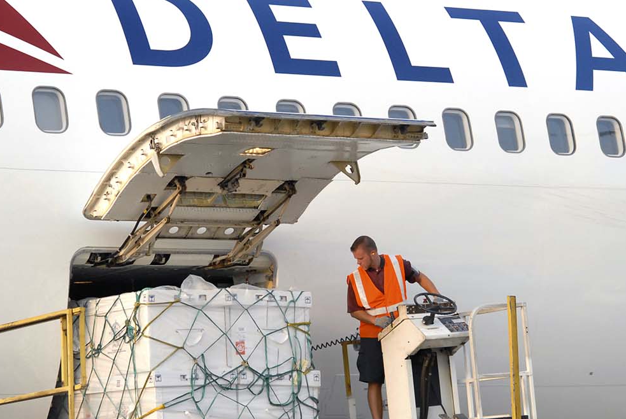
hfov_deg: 13.6
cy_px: 208
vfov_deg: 9.1
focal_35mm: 151
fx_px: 2629
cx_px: 298
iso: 400
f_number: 5.6
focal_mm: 66
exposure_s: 1/500
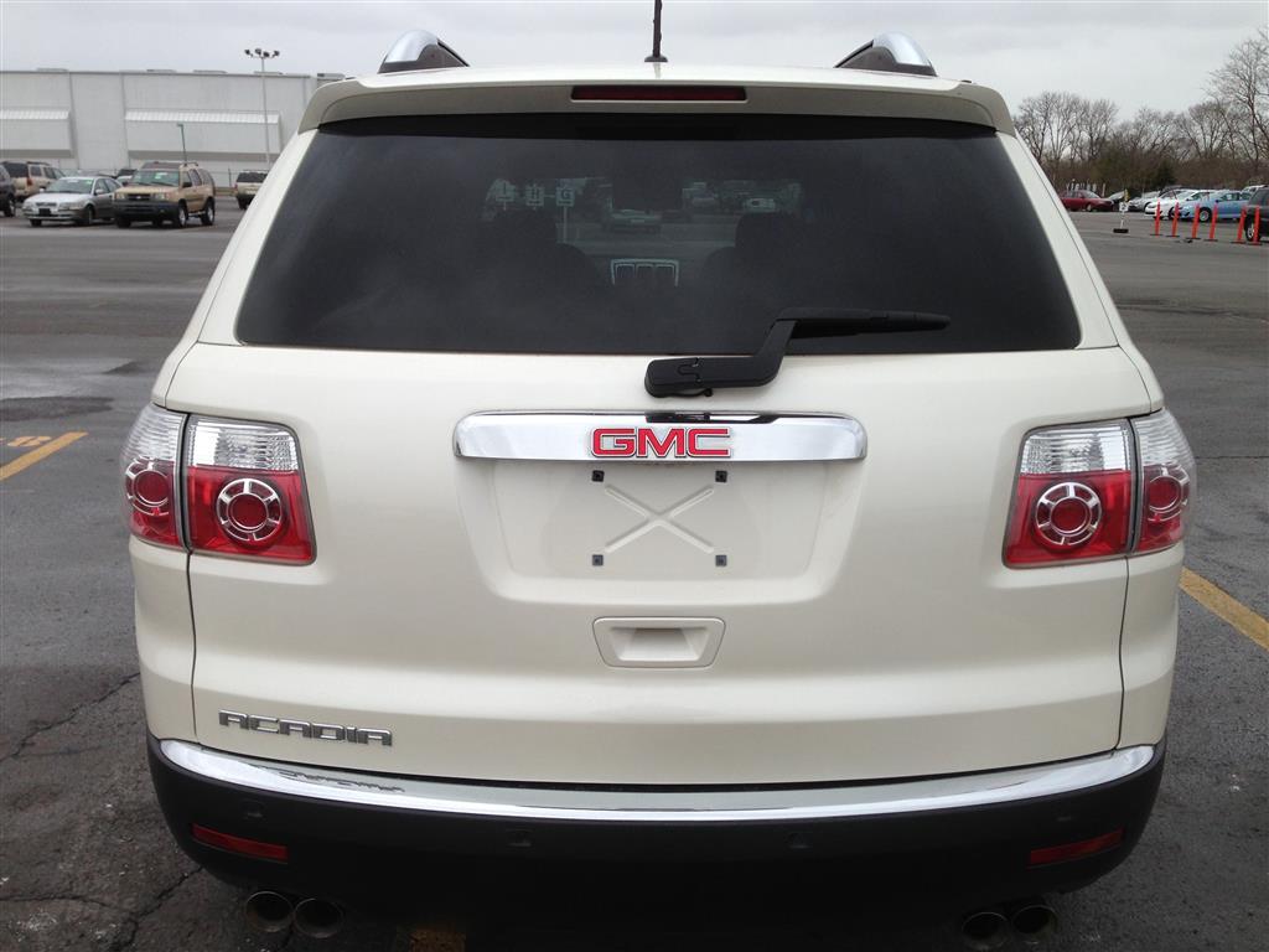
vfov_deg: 42.9
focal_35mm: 33
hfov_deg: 55.4
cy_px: 476
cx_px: 634
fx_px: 1210
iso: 50
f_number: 2.4
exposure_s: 1/753
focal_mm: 4.13
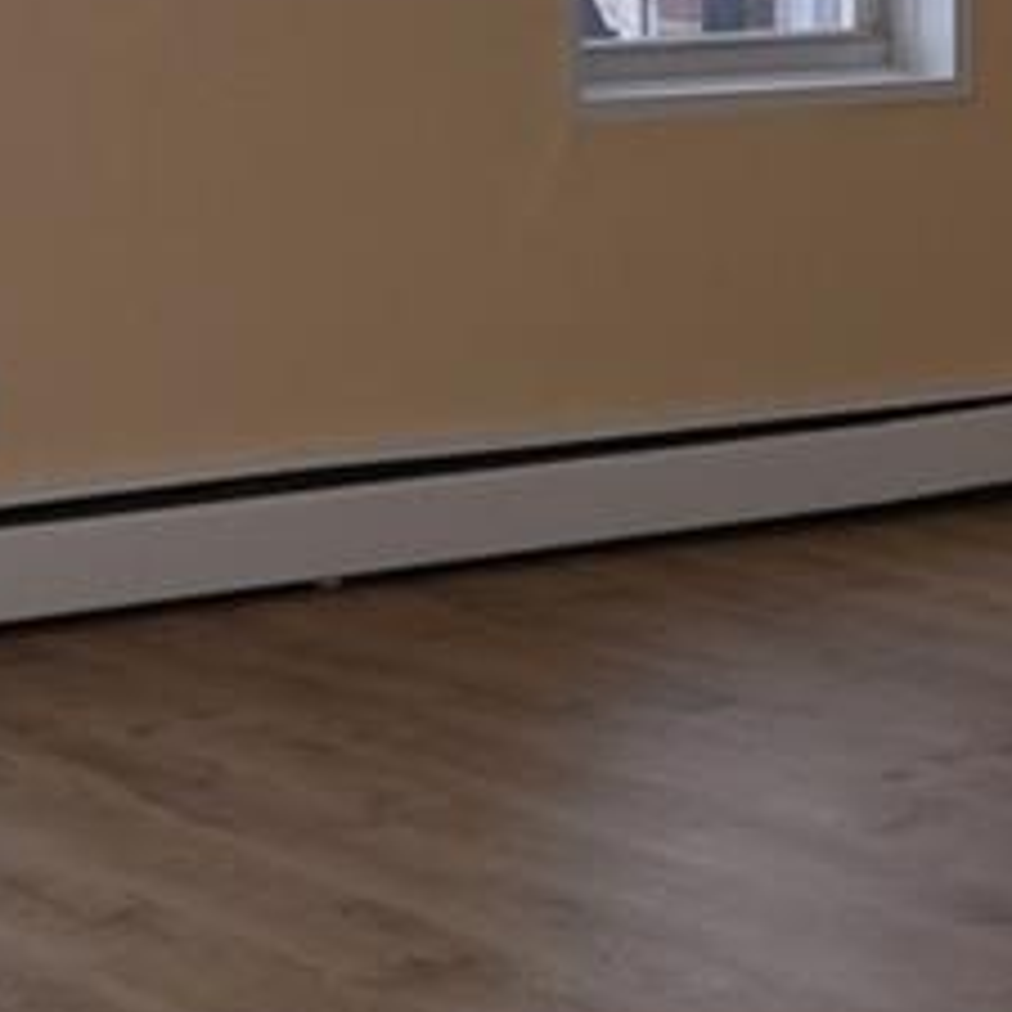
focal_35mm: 124
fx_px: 4101
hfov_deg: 13.8
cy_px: -454
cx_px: 1025
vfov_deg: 13.4
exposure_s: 1/160
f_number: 4
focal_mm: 16
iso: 400
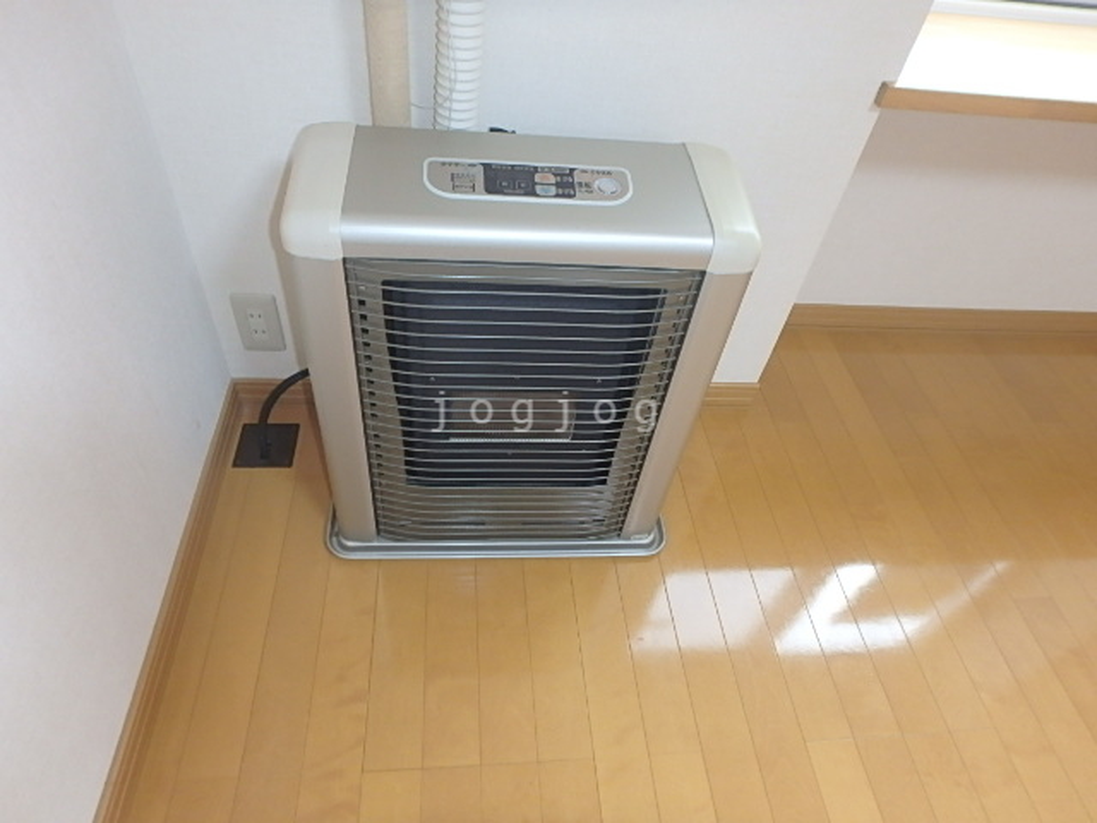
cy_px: 412
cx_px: 548
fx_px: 666
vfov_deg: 63.4
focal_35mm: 21
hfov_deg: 79.0
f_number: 3.5
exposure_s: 1/30
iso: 320
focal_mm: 3.7
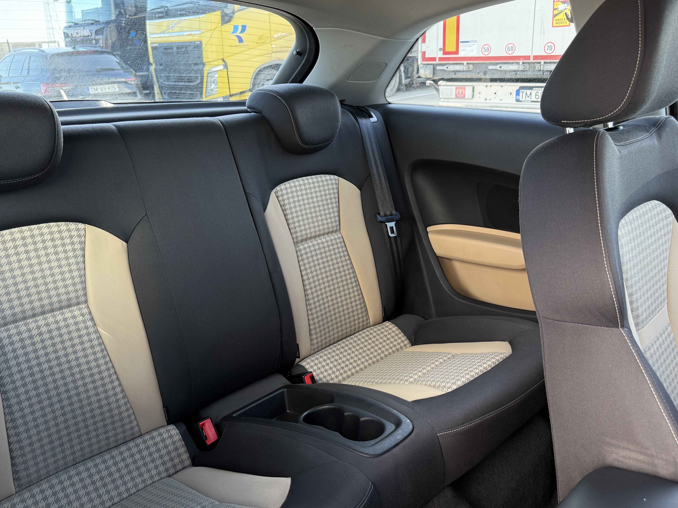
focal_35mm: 29
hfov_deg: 61.6
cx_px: 328
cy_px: 246
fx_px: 568
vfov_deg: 48.2
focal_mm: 6.76
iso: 160
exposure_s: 1/234
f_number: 1.78
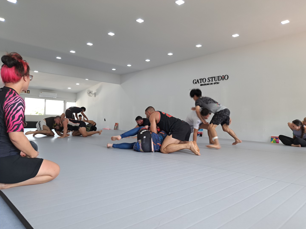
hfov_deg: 71.6
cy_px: 114
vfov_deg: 56.8
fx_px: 212
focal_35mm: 24
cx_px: 153
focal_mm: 5.23
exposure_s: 1/50
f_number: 1.8
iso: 90
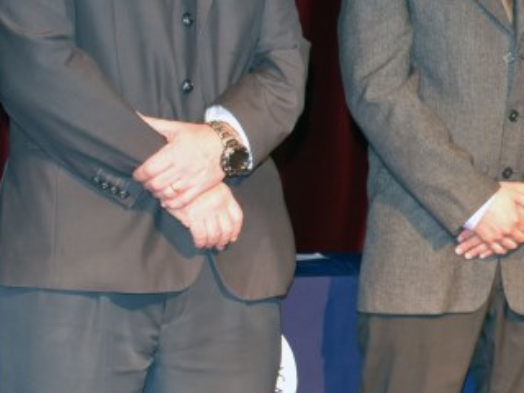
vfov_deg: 12.3
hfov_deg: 15.4
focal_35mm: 120
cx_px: 745
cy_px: 135
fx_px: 1817
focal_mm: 26
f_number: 5
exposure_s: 1/60
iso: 800
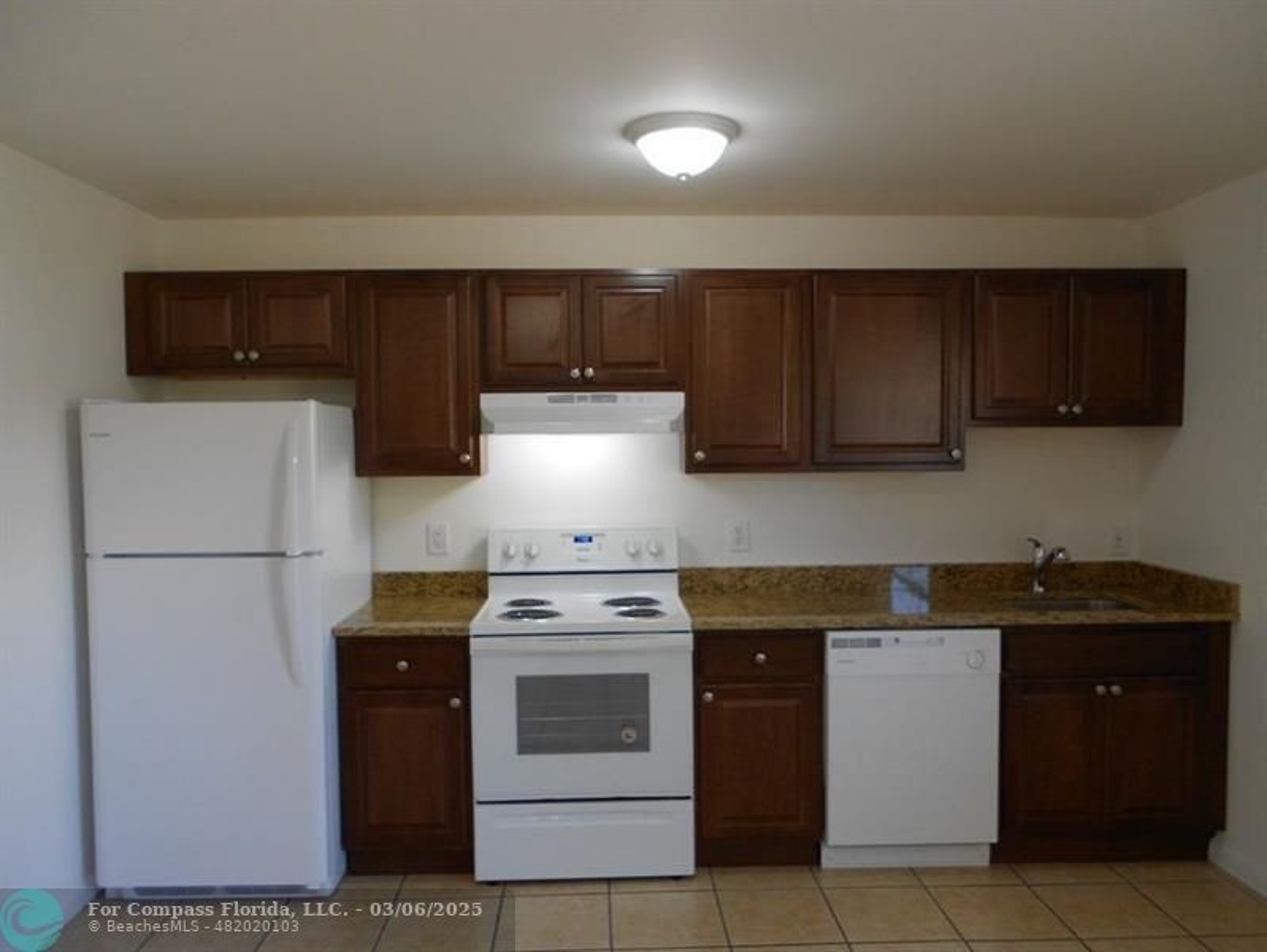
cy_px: 476
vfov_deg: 53.1
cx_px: 634
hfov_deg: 67.3
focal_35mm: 26
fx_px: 952
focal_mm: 4.6
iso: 100
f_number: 3.2
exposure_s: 1/30
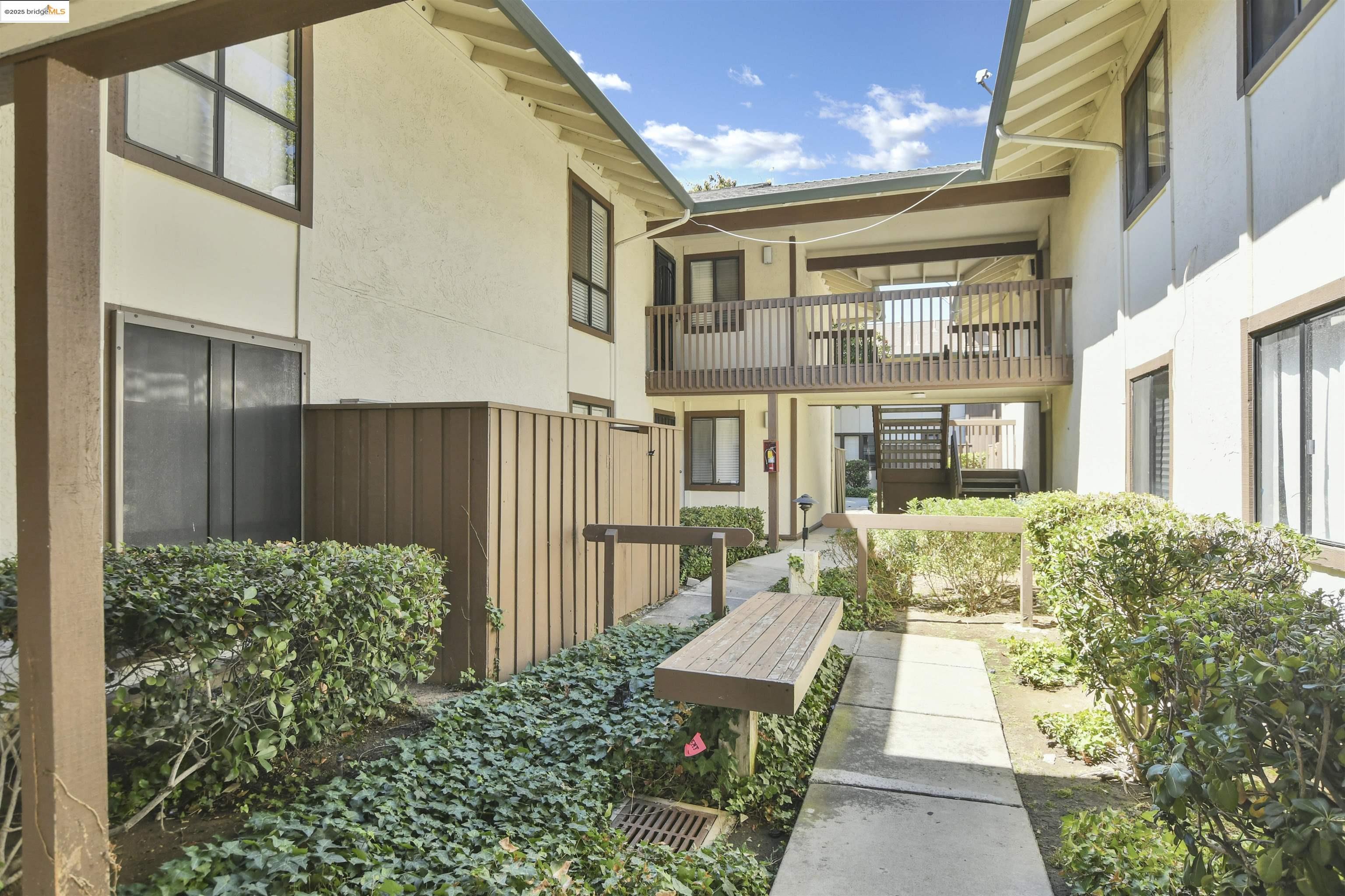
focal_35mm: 15
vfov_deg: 77.3
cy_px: 448
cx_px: 672
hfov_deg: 100.4
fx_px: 560
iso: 500
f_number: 5
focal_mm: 10
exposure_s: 1/400
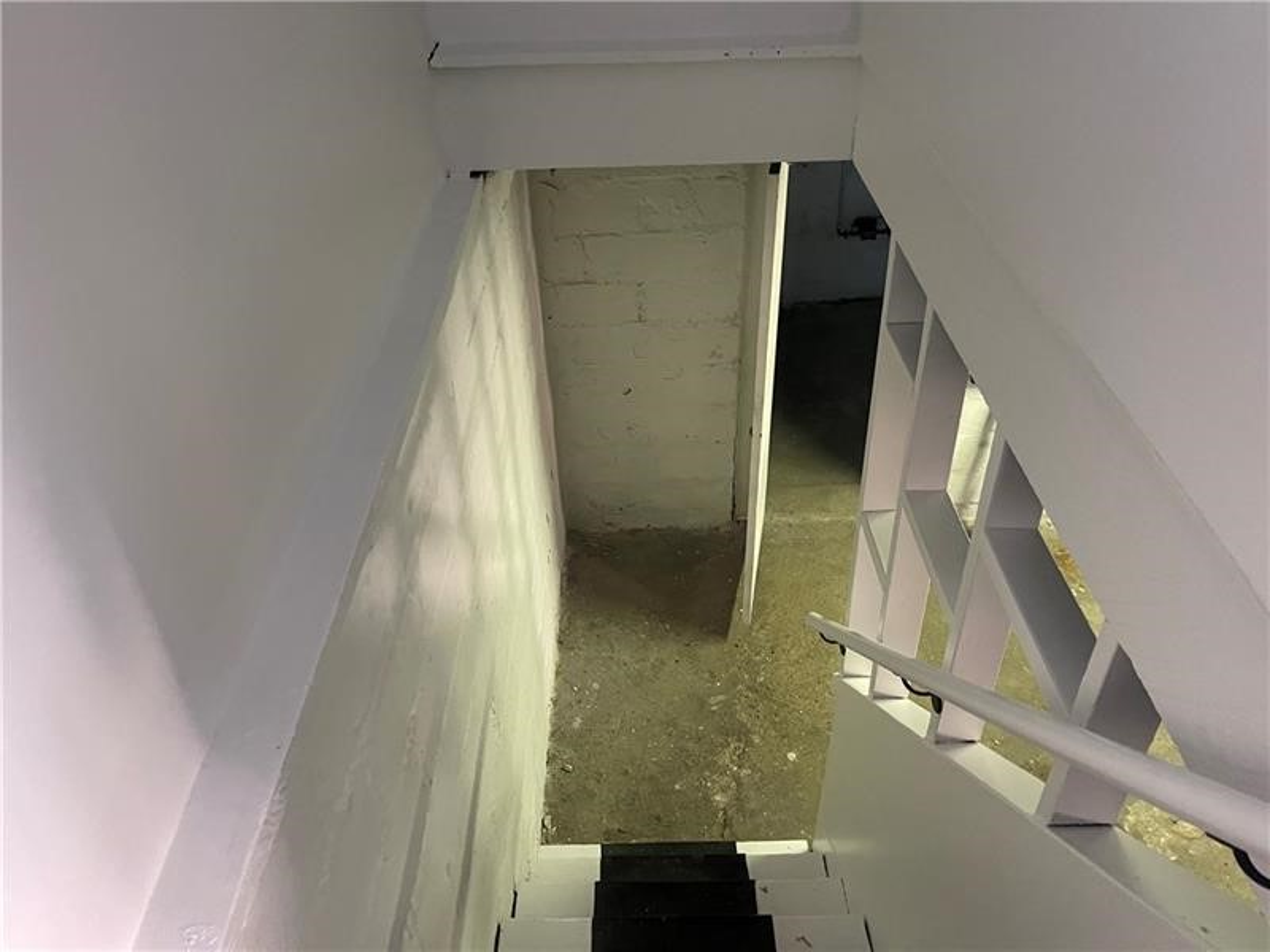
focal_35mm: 26
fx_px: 954
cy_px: 476
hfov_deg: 67.3
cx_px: 635
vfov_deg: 53.1
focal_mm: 5.1
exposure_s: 1/40
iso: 640
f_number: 1.6
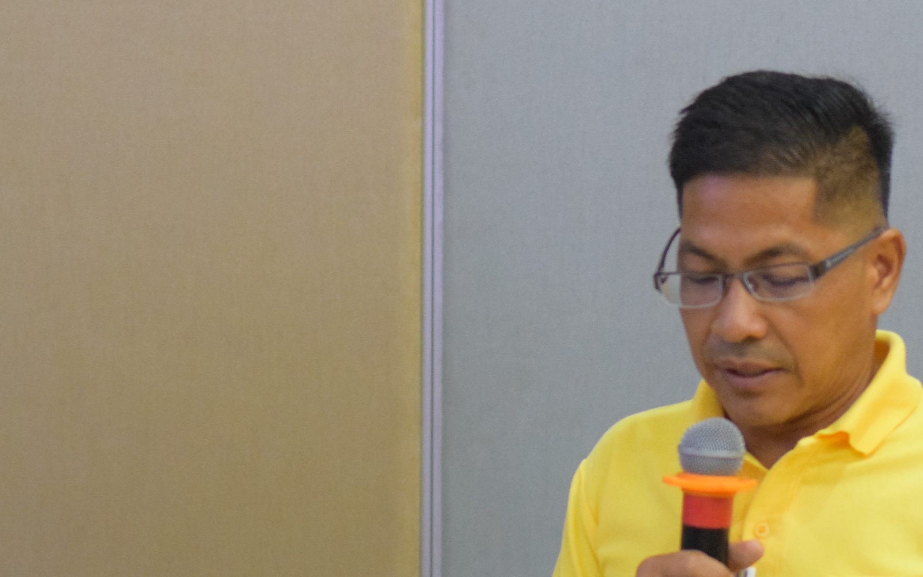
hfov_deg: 12.0
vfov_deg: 7.5
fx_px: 4377
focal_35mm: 174
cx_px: 794
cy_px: 353
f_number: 2.5
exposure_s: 1/160
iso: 3200
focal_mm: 50
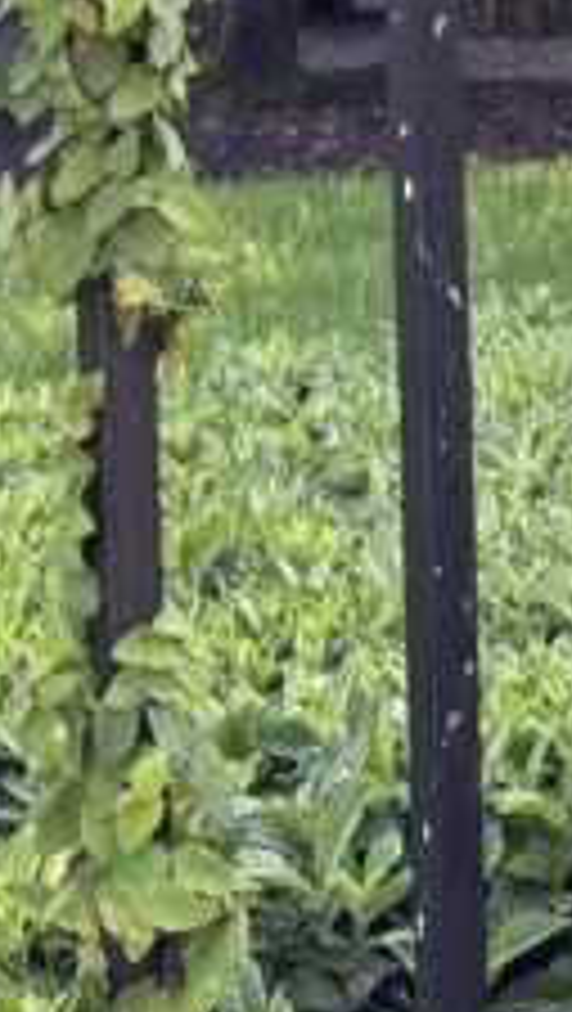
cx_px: 982
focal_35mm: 119
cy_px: -225
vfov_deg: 17.1
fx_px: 3200
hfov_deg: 9.8
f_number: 1.78
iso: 80
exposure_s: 1/157
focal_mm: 6.76
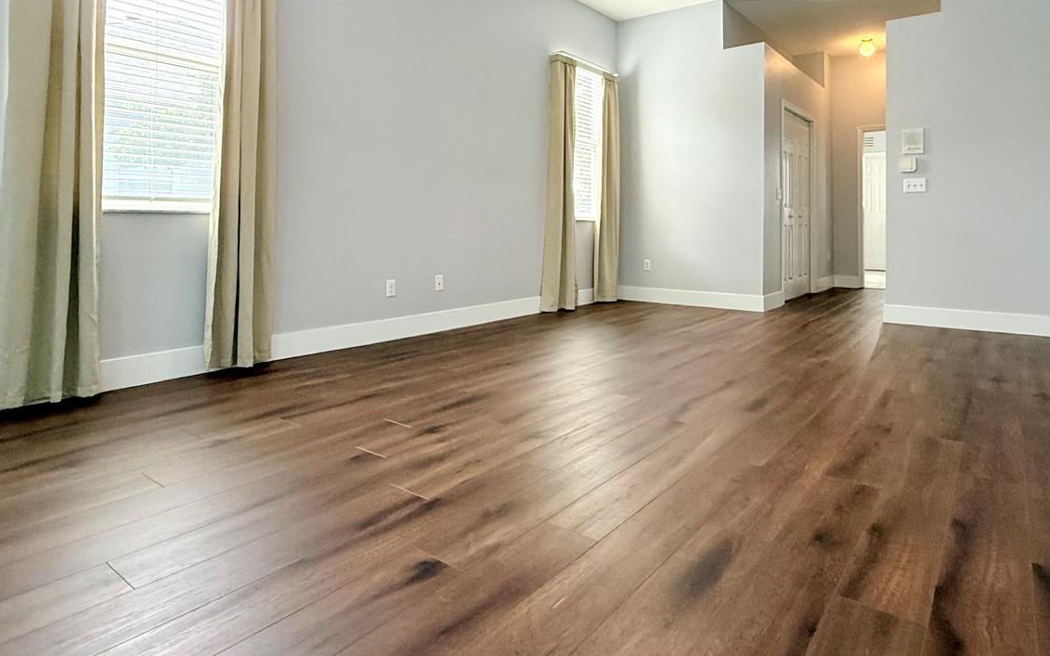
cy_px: 212
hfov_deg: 81.7
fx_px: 601
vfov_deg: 55.9
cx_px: 603
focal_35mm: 21
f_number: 2.2
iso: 200
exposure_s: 1/99
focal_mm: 2.22
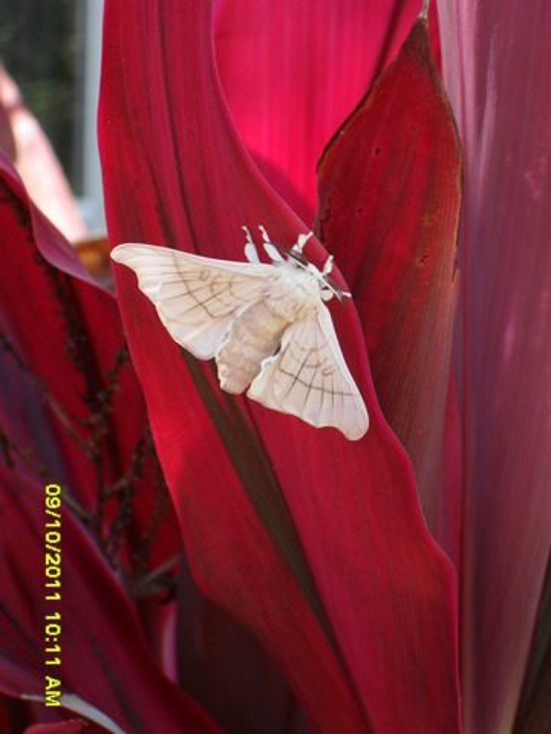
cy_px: 367
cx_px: 276
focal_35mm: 105
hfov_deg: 14.1
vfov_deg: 18.7
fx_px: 2228
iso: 100
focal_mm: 18.9
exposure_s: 1/60
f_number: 5.8
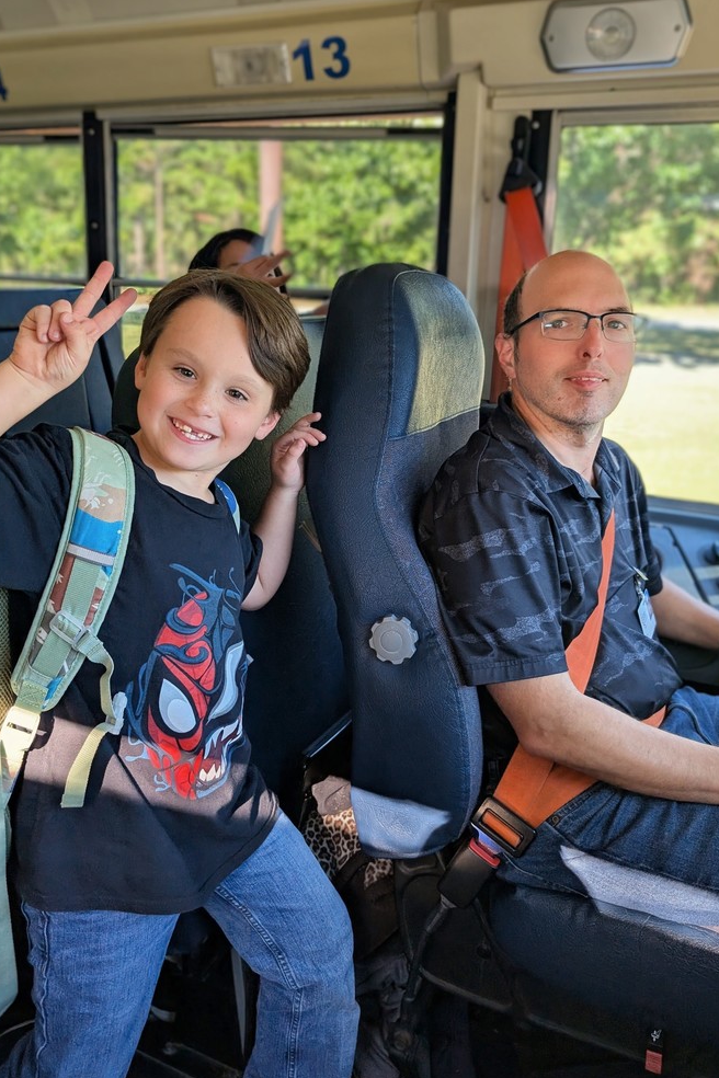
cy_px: 540
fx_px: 779
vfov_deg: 69.4
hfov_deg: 49.5
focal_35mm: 26
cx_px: 323
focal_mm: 6.9
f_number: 1.68
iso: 19
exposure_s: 1/77
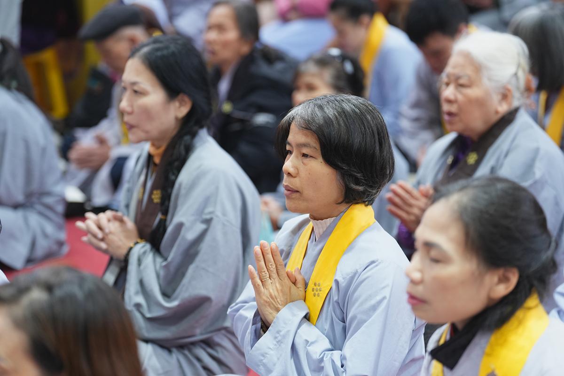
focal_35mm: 105
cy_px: 188
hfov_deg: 19.5
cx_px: 282
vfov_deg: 13.0
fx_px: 1645
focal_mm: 105
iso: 2000
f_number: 2.8
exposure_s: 1/100
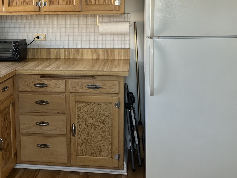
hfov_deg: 39.3
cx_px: 83
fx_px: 329
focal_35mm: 48
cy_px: 56
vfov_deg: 30.0
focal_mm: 5.1
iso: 125
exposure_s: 1/121
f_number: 1.6
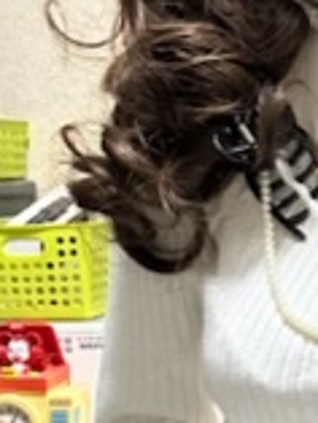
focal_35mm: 122
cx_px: 395
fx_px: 1492
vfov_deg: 16.0
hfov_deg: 11.9
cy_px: 358
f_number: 1.9
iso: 125
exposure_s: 1/60
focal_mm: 2.69
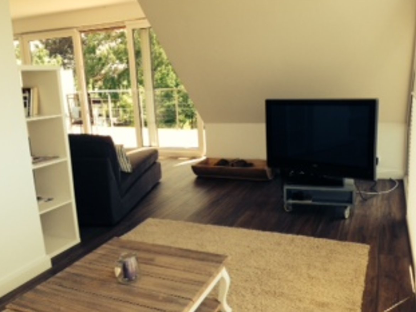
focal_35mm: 34
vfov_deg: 41.8
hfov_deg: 53.9
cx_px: 202
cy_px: 152
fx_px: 409
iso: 50
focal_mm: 4.12
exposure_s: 1/201
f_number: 2.4
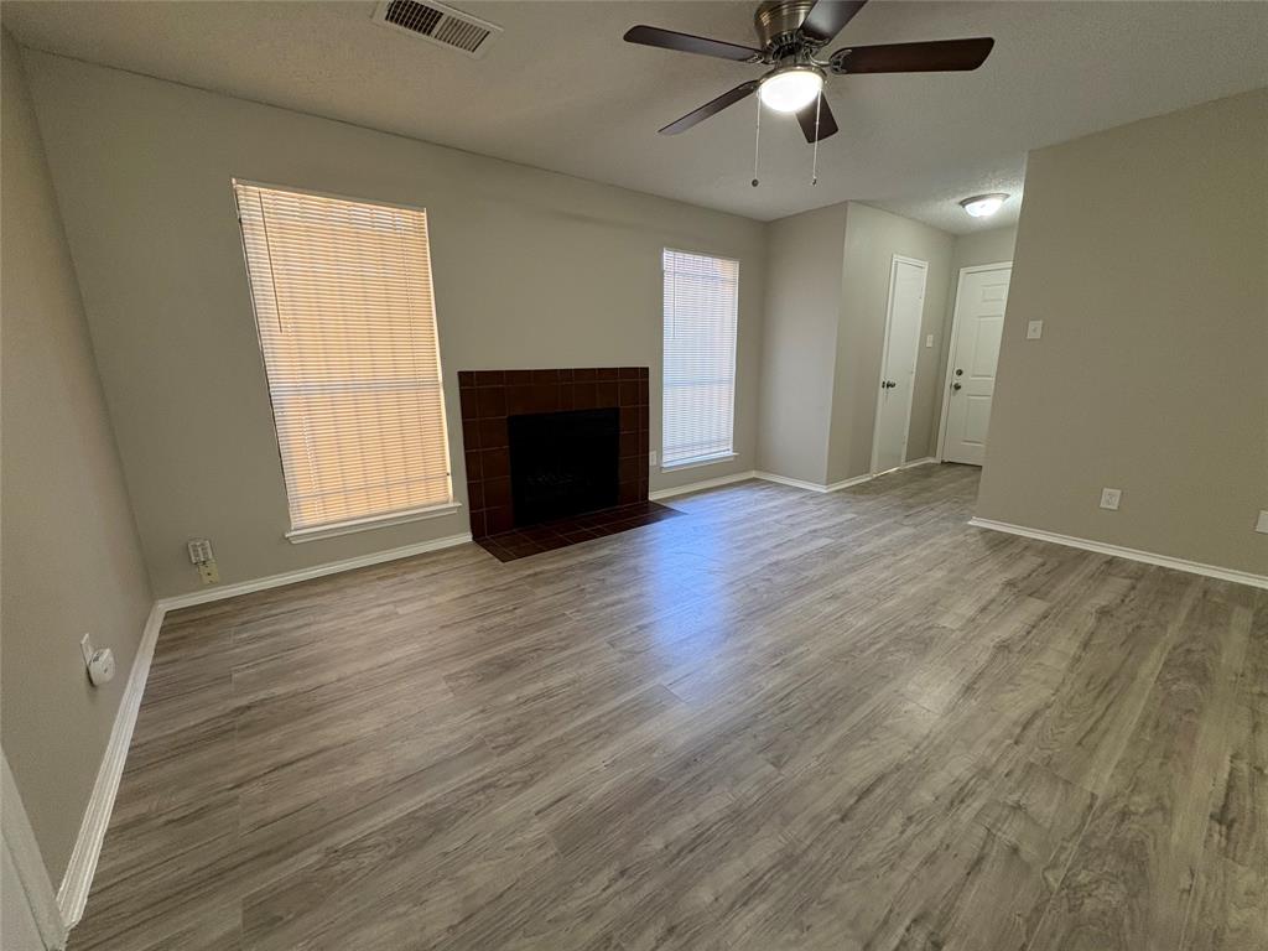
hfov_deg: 102.1
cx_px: 634
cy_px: 476
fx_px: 513
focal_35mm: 14
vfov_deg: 85.7
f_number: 2.2
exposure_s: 1/60
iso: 250
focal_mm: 2.22
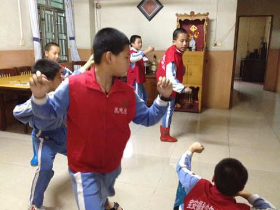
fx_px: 283
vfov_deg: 40.7
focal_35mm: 35
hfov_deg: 52.6
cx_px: 140
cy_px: 105
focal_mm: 4.28
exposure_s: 1/15
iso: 800
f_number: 2.4
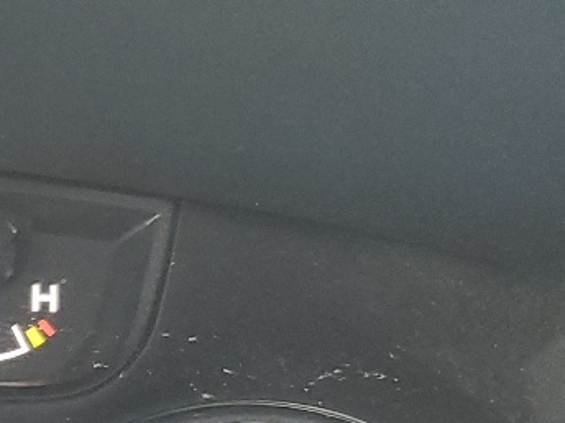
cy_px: 667
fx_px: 1975
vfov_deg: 11.6
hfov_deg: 14.6
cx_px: -391
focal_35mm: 121
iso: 125
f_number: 1.5
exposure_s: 1/60.2
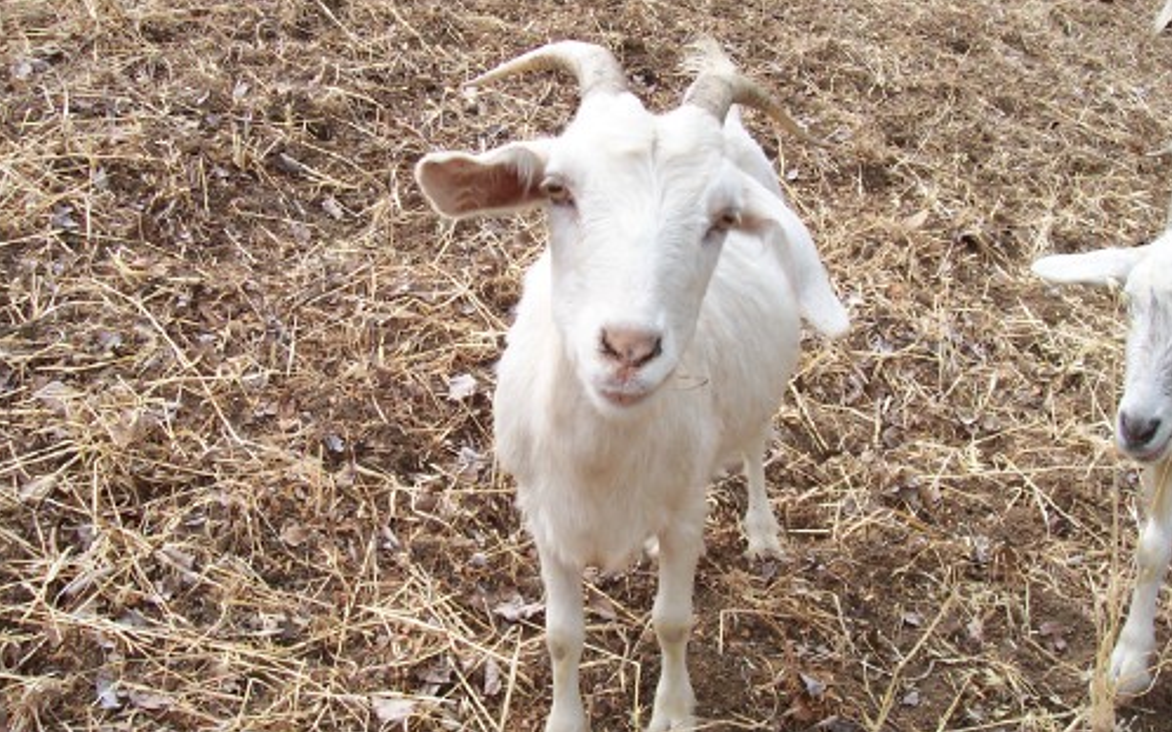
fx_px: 1277
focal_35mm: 40
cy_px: 357
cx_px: 586
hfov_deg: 49.3
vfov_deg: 32.0
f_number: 2.8
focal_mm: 5.6
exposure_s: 1/350
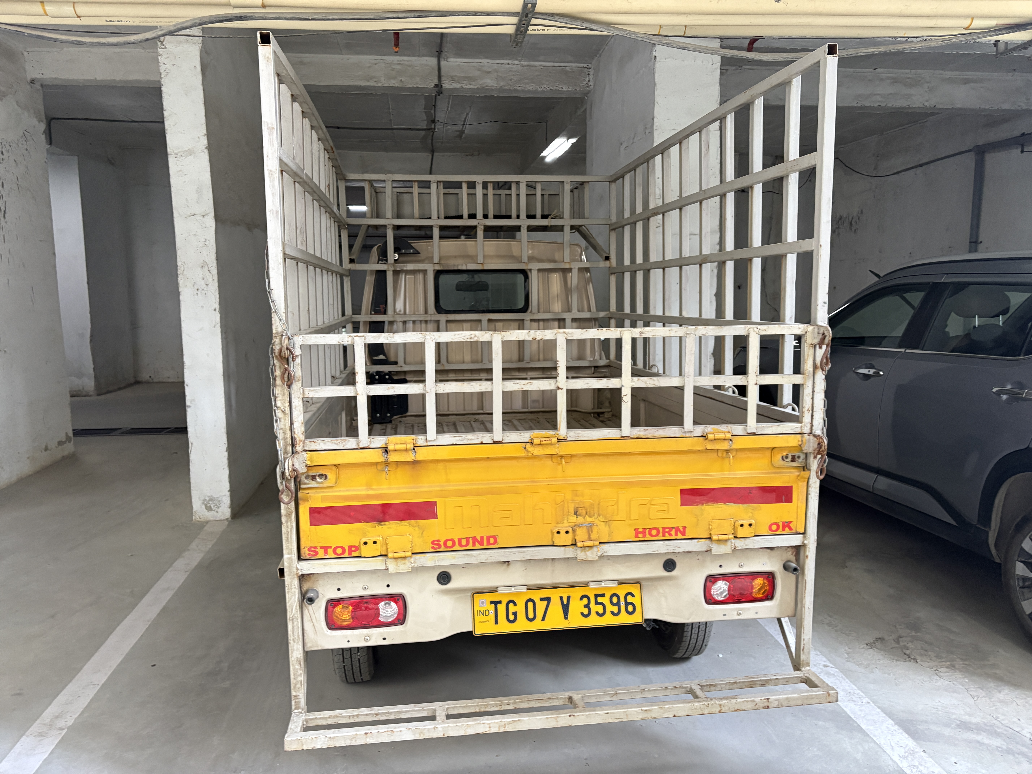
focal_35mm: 26
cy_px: 387
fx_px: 775
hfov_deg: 67.3
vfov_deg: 53.1
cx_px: 516
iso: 250
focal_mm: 5.96
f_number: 1.6
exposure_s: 1/60
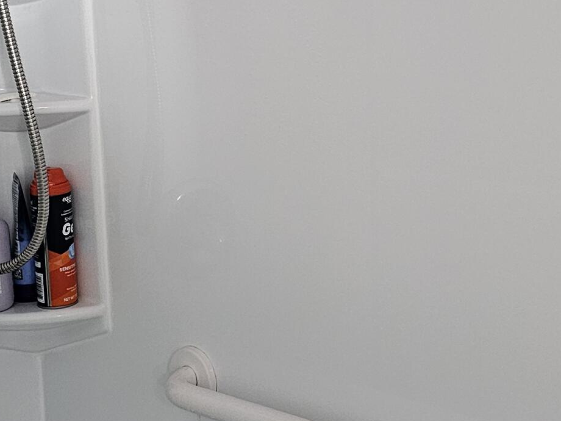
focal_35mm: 75
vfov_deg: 19.6
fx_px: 1215
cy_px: 149
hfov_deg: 26.0
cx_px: 310
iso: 800
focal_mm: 6.3
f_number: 1.7
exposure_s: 1/100
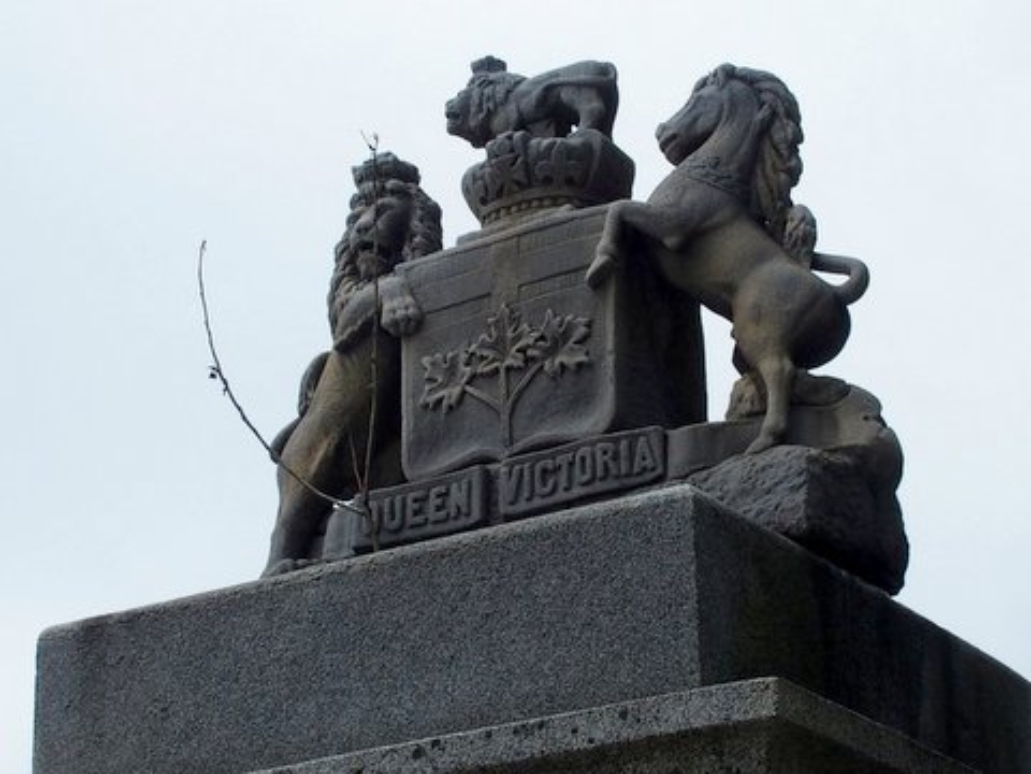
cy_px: 387
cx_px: 516
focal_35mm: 50
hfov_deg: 38.2
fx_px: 1489
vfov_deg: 29.1
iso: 100
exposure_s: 1/800
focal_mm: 10.8
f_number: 4.5
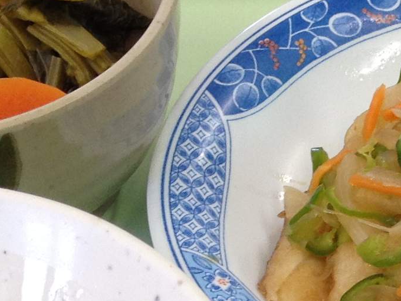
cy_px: 483
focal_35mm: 168
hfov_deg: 11.4
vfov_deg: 8.6
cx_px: 545
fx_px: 1946
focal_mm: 4.28
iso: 80
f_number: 2.4
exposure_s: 1/60
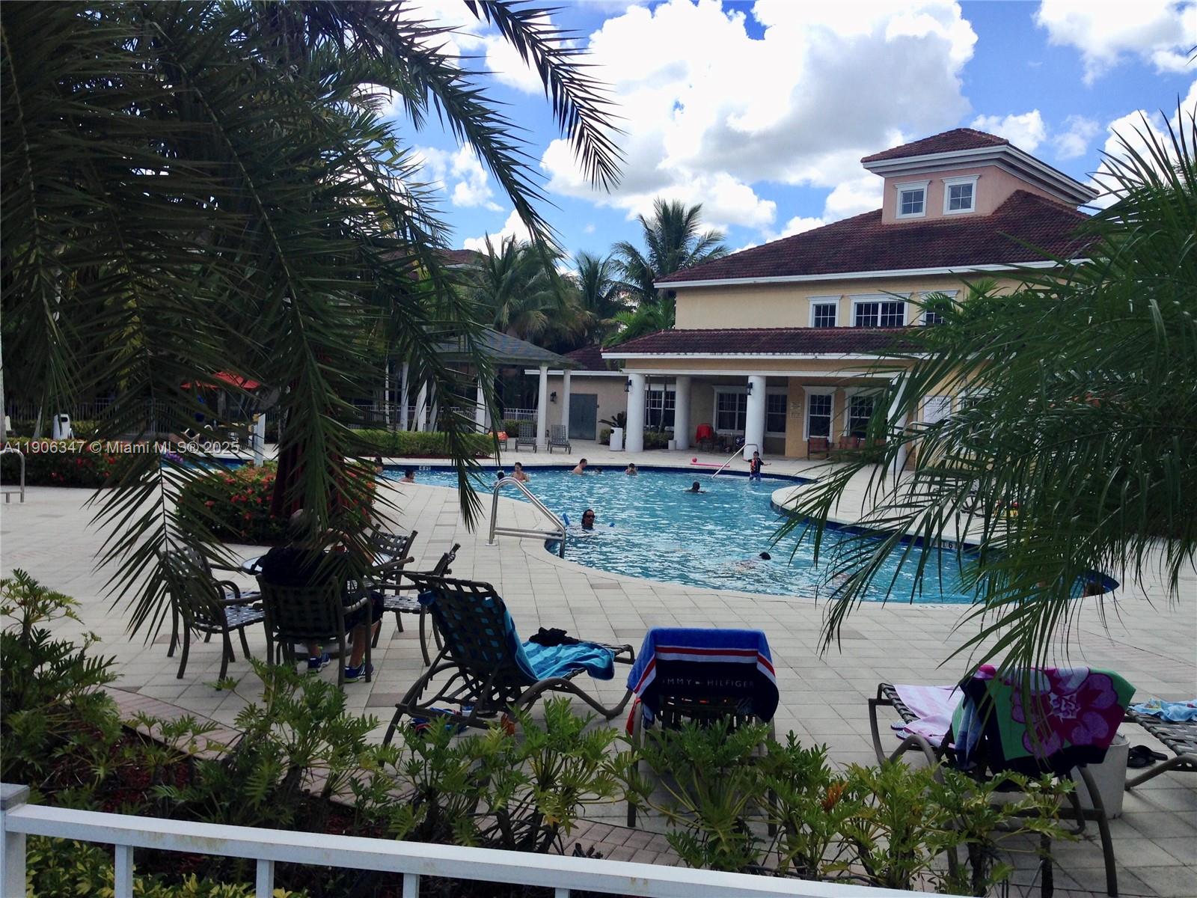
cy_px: 449
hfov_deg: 55.4
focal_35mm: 33
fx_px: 1141
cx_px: 598
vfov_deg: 42.9
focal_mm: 4.12
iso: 50
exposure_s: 1/1106
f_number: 2.4
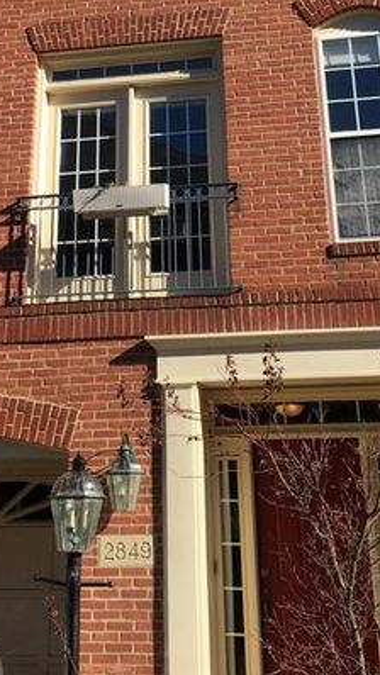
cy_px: 130
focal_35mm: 53
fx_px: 949
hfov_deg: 22.6
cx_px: 154
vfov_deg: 37.7
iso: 25
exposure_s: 1/1603
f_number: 2.2
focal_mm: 4.15
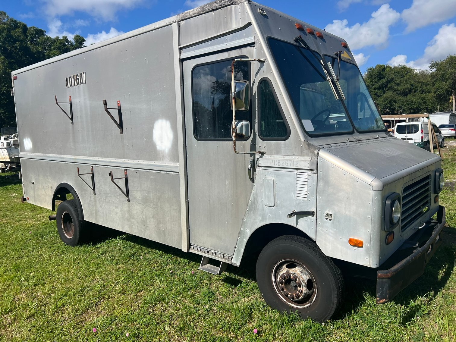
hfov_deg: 67.3
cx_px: 228
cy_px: 171
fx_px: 343
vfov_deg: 53.1
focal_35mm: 26
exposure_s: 1/6211
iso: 50
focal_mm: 5.7
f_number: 1.5
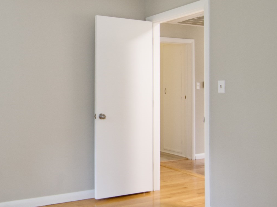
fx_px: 328
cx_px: 50
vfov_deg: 35.1
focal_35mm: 41
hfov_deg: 43.3
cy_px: 91
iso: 900
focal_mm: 14
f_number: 2.8
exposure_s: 1/60
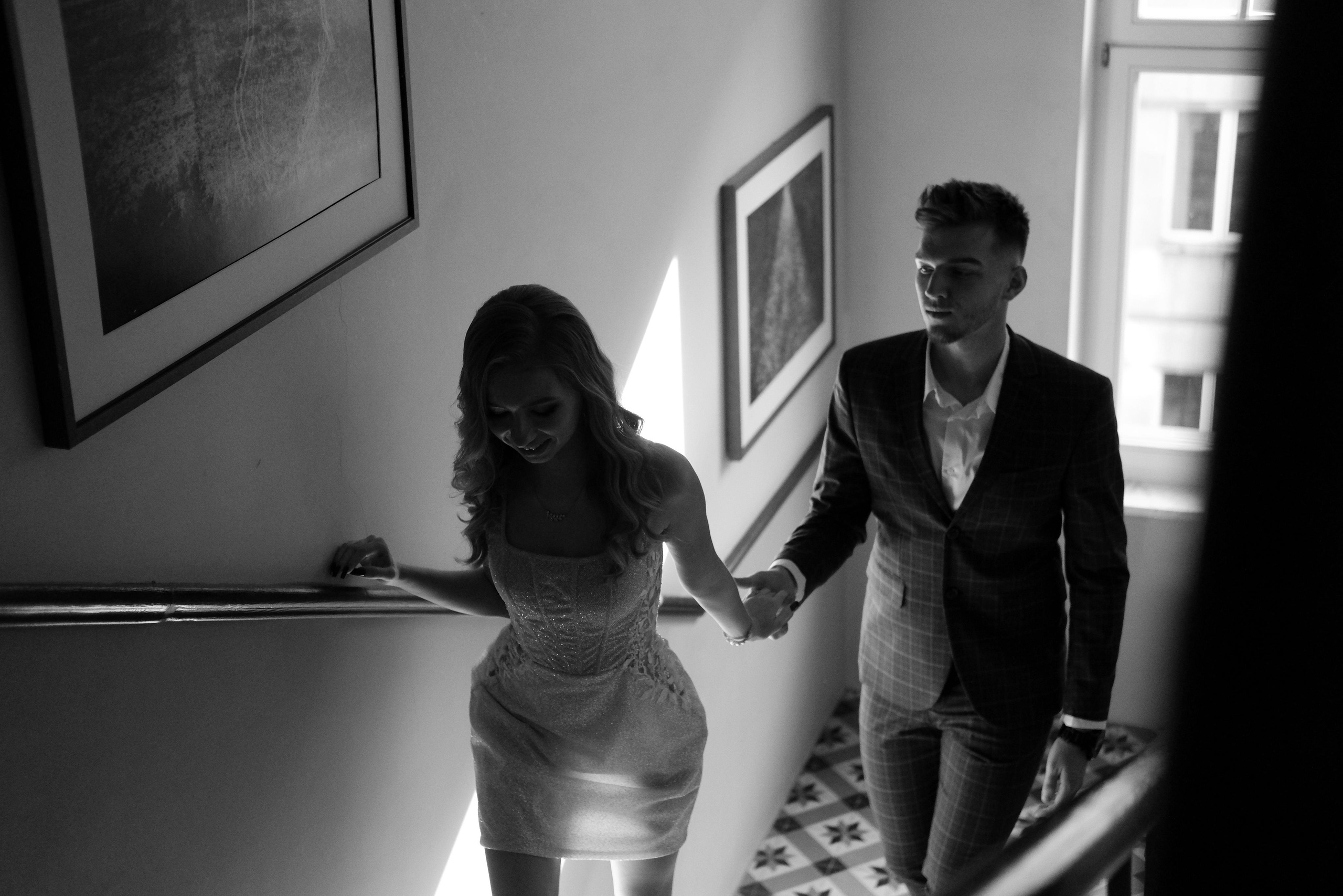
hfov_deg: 37.5
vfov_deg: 25.5
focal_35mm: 53
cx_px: 672
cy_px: 448
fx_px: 1977
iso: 2000
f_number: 2
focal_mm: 35
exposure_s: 1/2000
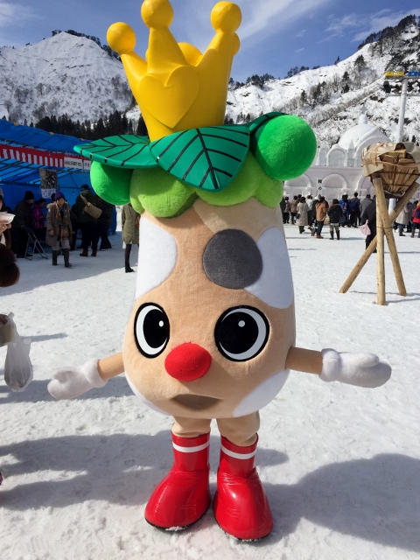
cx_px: 210
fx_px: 469
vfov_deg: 61.7
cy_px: 280
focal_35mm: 29
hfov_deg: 48.2
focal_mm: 4.15
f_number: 2.2
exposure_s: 1/5650
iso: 32
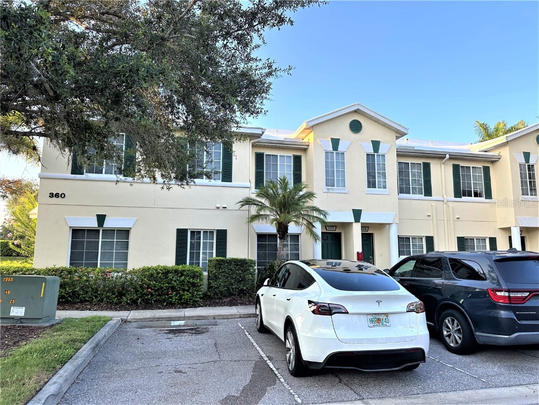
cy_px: 202
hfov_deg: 71.6
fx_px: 374
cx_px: 270
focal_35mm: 24
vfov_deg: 56.8
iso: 80
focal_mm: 6.86
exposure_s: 1/623
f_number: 1.78
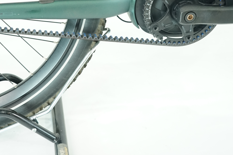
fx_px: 362
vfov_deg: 23.5
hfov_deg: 35.3
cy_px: 13
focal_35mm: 56
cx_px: 76
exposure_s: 1/200
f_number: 5
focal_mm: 30
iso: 3200
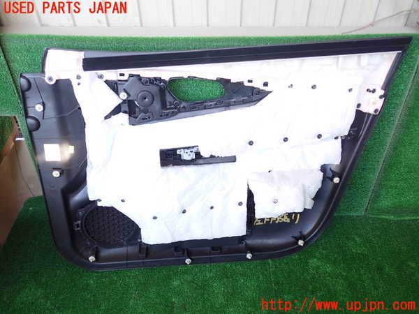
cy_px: 157
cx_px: 210
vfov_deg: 46.8
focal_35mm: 30
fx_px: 363
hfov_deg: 60.0
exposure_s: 1/60
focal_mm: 5.4
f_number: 2.3
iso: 200
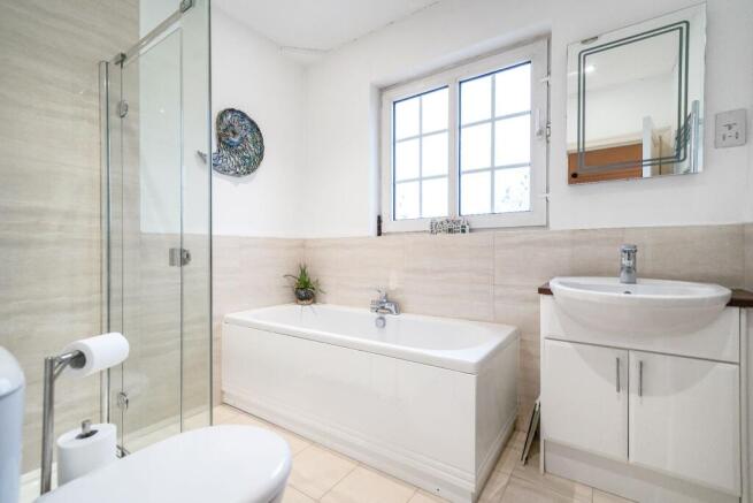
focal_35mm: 16
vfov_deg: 73.8
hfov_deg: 96.7
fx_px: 335
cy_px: 252
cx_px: 376
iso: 1000
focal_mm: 16
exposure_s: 1/160
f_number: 4
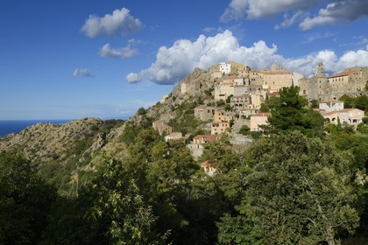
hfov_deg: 58.7
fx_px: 327
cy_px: 122
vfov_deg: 41.1
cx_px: 184
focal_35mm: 32
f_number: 13
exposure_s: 1/250
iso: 200
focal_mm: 32
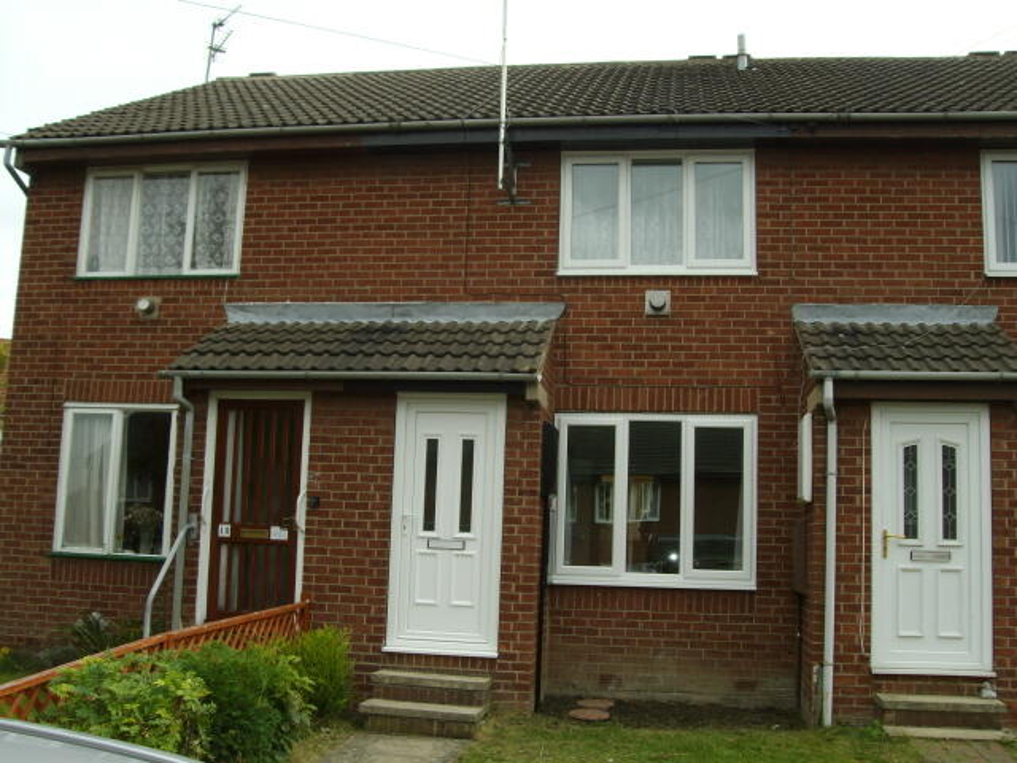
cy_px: 382
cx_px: 508
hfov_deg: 51.4
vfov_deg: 39.7
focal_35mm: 36
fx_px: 1058
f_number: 4.8
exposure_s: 1/200
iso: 80
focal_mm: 6
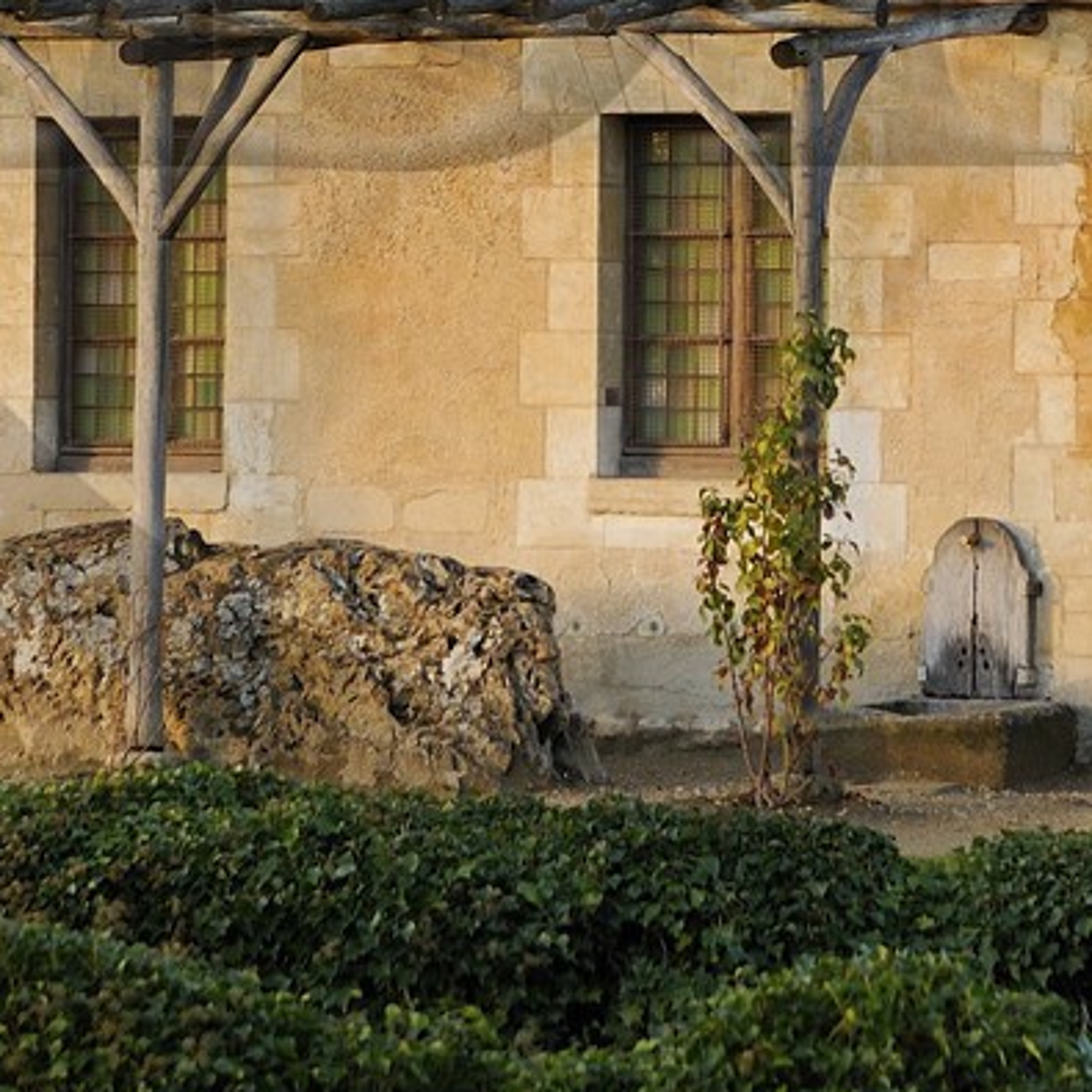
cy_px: -282
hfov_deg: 7.7
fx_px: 8102
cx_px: 752
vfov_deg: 7.6
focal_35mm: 227
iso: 200
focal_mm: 66
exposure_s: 1/160
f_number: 4
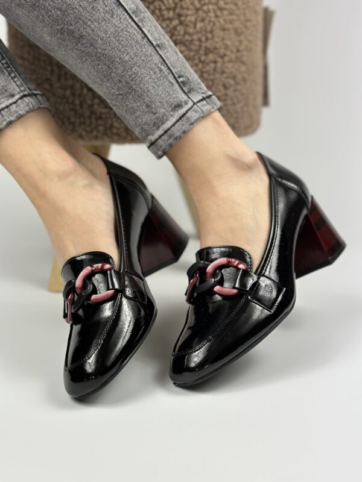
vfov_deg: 39.7
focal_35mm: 48
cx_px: 181
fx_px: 669
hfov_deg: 30.3
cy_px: 241
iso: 80
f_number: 1.78
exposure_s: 1/887
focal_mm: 6.86
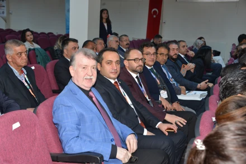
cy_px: 82
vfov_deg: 27.0
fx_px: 342
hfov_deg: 39.6
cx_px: 123
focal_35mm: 50
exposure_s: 1/60
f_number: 7.1
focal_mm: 50
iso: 1000
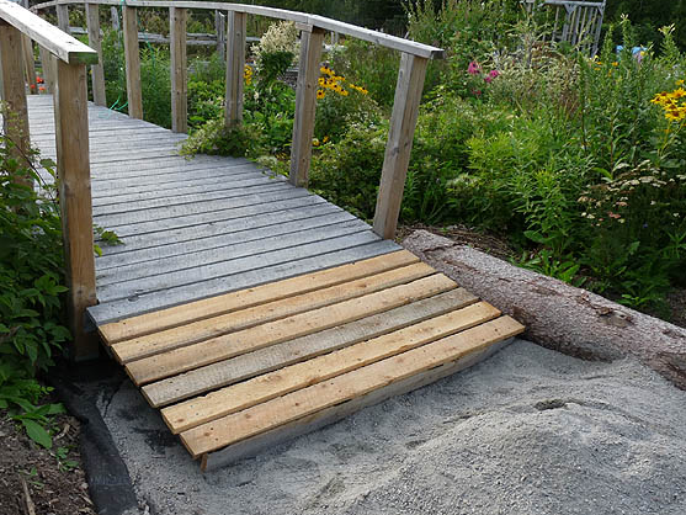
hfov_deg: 58.2
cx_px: 305
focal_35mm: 31
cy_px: 277
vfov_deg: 45.4
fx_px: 614
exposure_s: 1/160
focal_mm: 4.8
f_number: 4
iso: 100
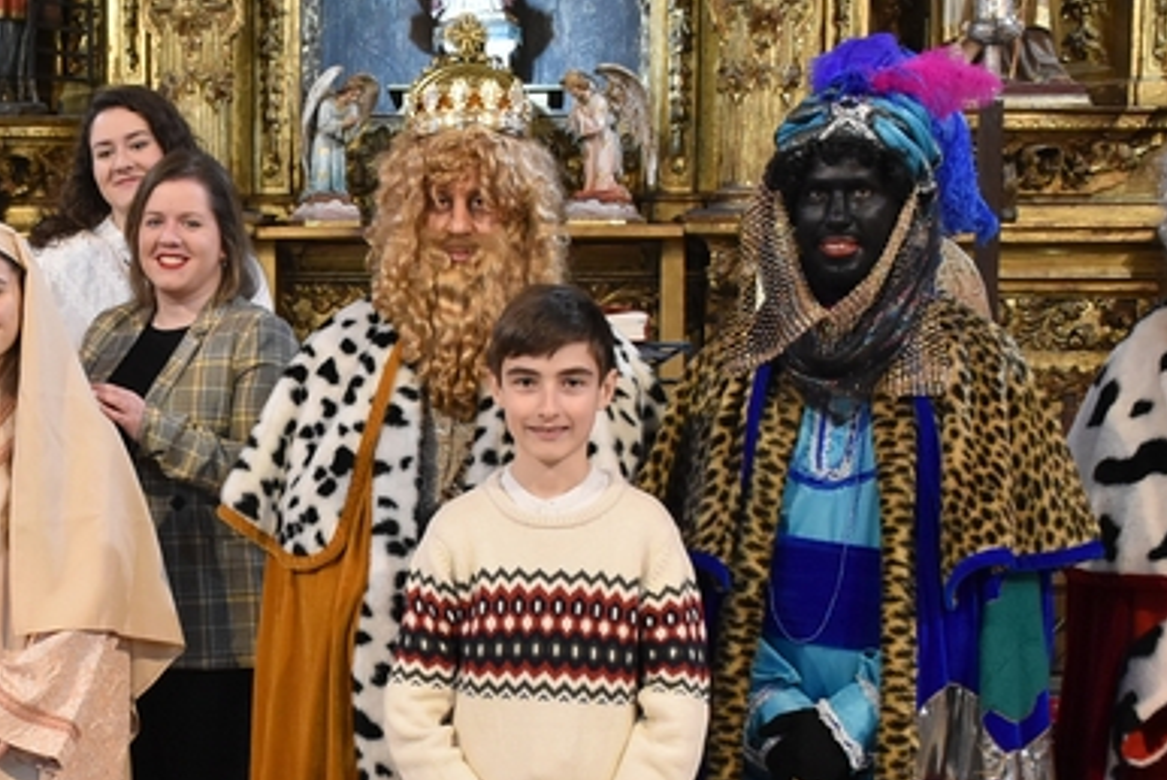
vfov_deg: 17.6
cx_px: 233
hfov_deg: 25.8
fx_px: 2498
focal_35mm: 77
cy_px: 593
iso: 1600
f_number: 3.5
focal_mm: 22
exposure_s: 1/60
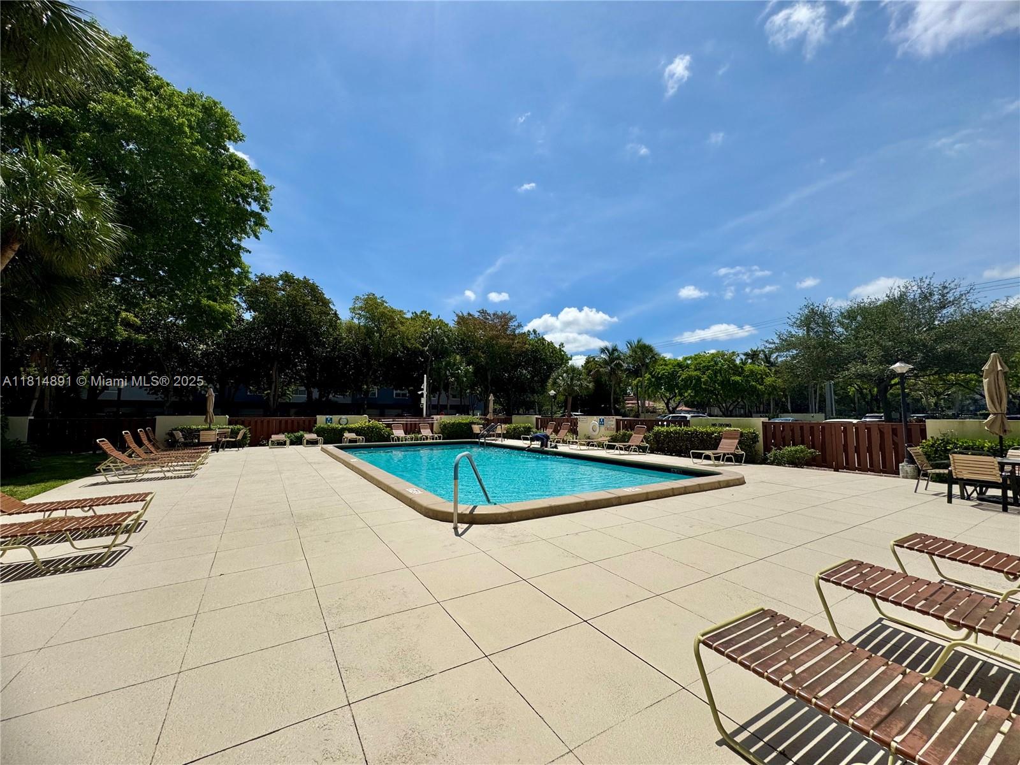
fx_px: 413
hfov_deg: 102.1
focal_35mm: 14
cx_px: 510
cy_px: 382
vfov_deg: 85.7
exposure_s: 1/4367
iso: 40
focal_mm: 2.22
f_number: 2.2
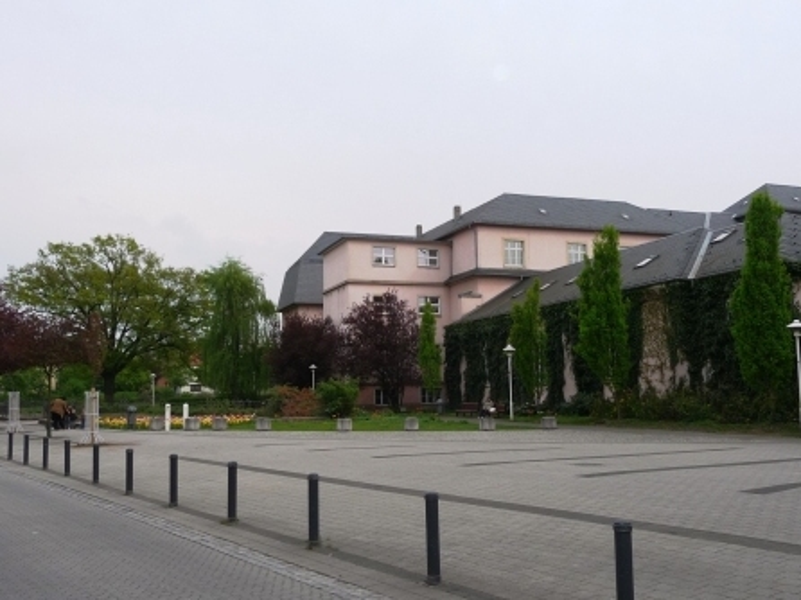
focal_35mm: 34
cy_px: 300
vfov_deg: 41.8
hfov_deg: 54.0
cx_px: 400
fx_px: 786
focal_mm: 4.7
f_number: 3.3
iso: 100
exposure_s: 1/1000
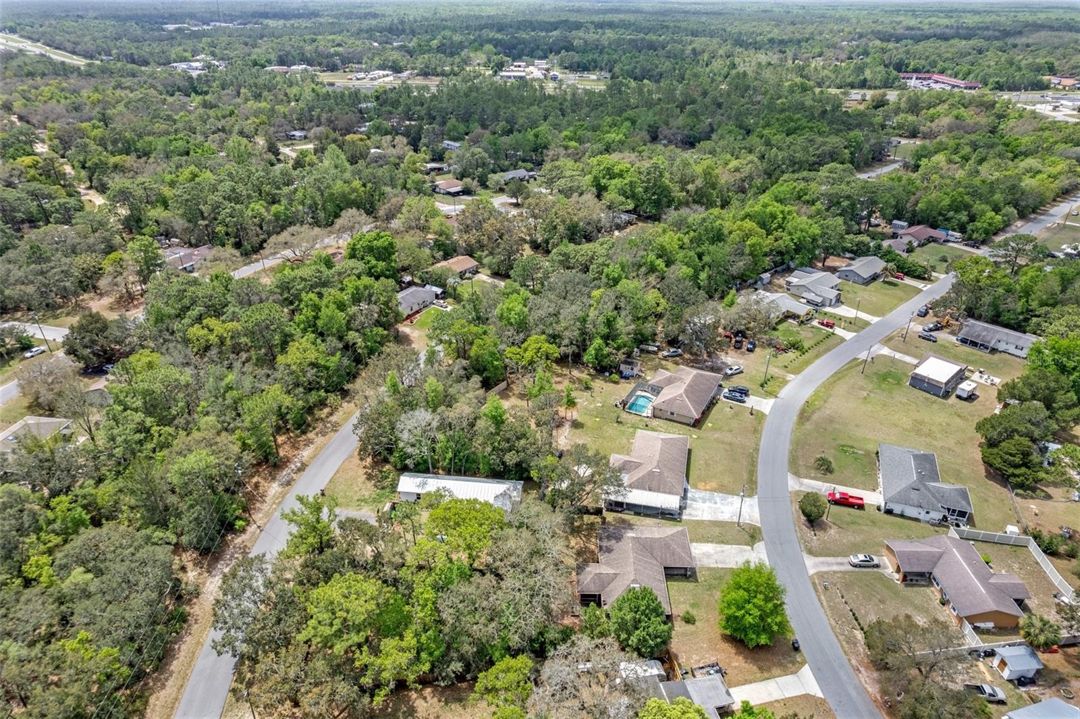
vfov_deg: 57.2
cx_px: 540
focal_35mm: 22
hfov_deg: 78.6
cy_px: 360
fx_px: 660
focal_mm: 8.38
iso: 100
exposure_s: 1/1000
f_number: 2.8
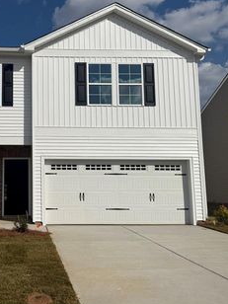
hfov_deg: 35.5
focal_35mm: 39
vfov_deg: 47.8
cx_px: 42
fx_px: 343
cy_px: 137
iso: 64
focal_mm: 6.76
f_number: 1.78
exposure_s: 1/14286
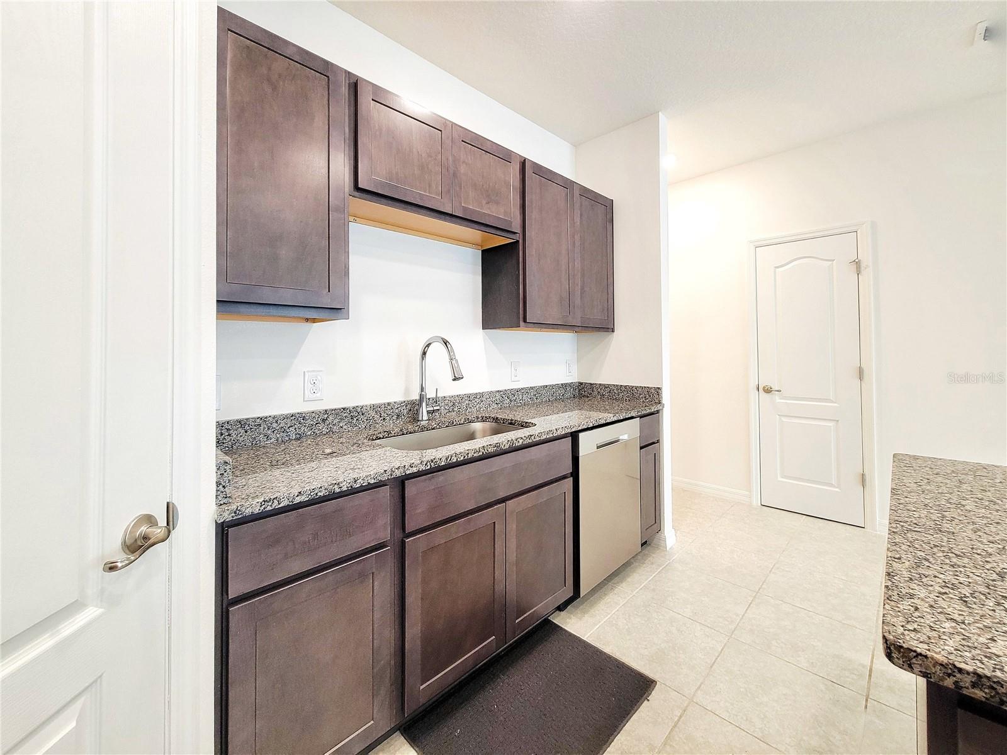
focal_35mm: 13
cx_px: 504
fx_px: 378
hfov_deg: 106.2
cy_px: 378
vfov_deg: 89.9
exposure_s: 1/60
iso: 320
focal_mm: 2.2
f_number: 2.2
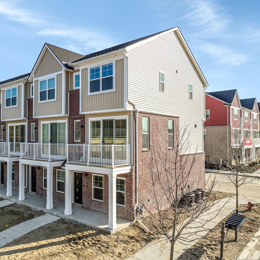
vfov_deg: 55.6
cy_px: 132
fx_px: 246
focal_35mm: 29
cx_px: 88
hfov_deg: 54.6
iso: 360
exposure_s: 1/320
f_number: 2.8
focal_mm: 12.29
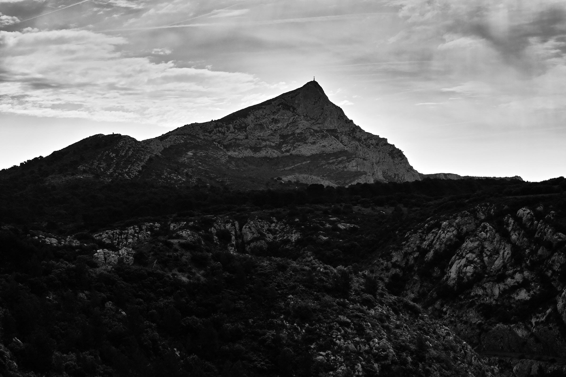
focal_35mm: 75
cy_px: 188
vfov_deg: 18.2
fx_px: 1179
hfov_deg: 27.0
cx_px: 283
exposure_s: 1/500
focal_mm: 50
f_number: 16
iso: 100
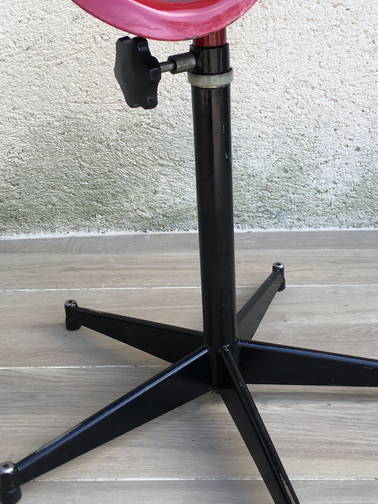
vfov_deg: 38.8
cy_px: 208
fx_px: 713
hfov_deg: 29.7
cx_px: 208
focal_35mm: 49
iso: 25
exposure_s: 1/104
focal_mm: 4.15
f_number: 2.2
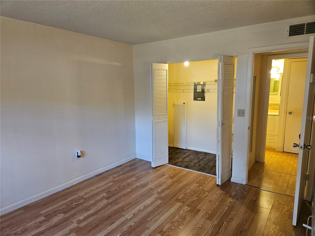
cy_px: 118
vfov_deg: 58.9
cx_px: 158
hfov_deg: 73.9
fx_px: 209
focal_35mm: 23
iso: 250
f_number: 1.8
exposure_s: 1/120
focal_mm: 5.4
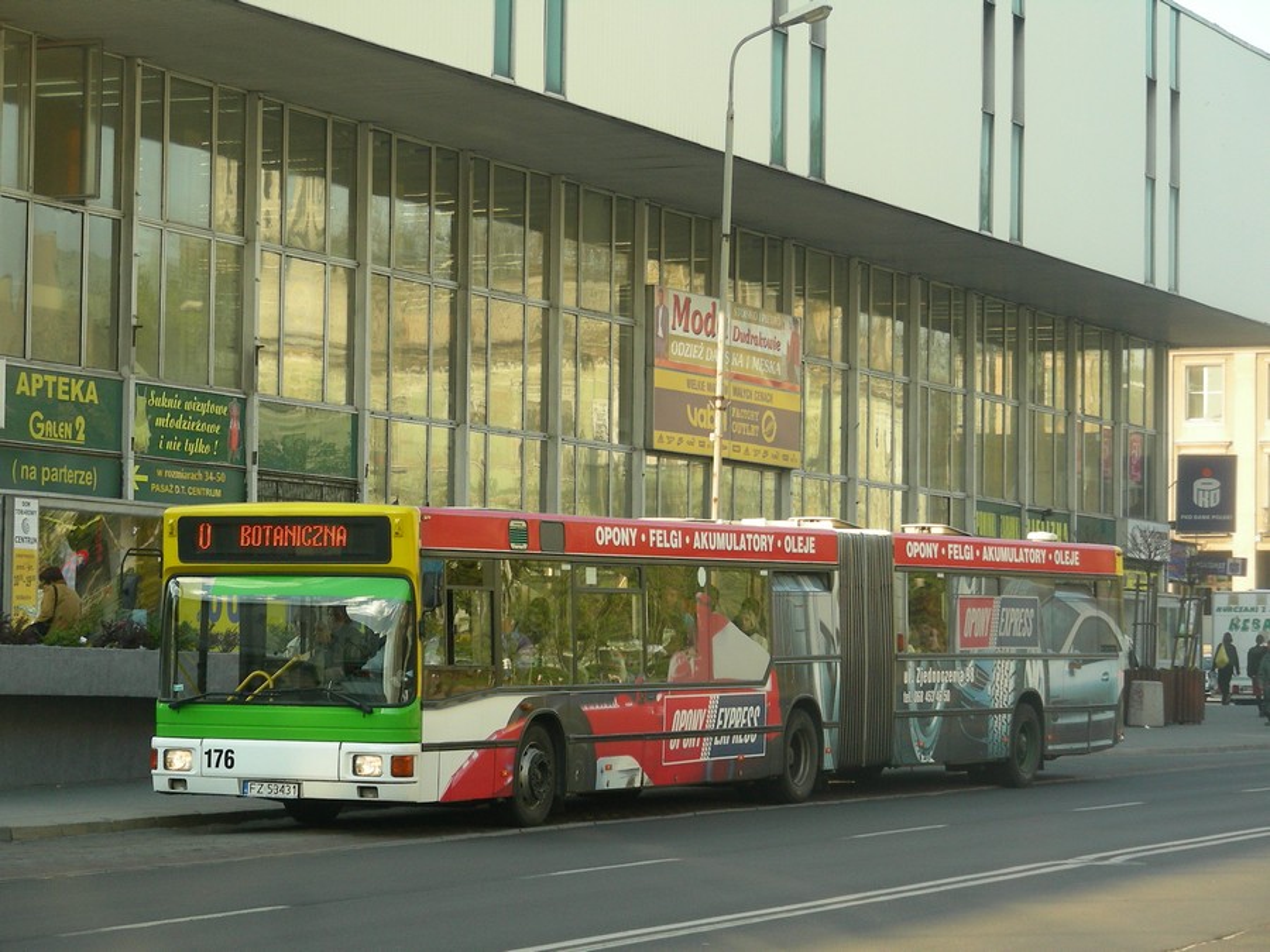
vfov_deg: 13.1
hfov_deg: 17.4
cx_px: 635
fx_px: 4146
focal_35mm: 113
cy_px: 476
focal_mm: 18.9
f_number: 3.5
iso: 50
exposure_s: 1/137
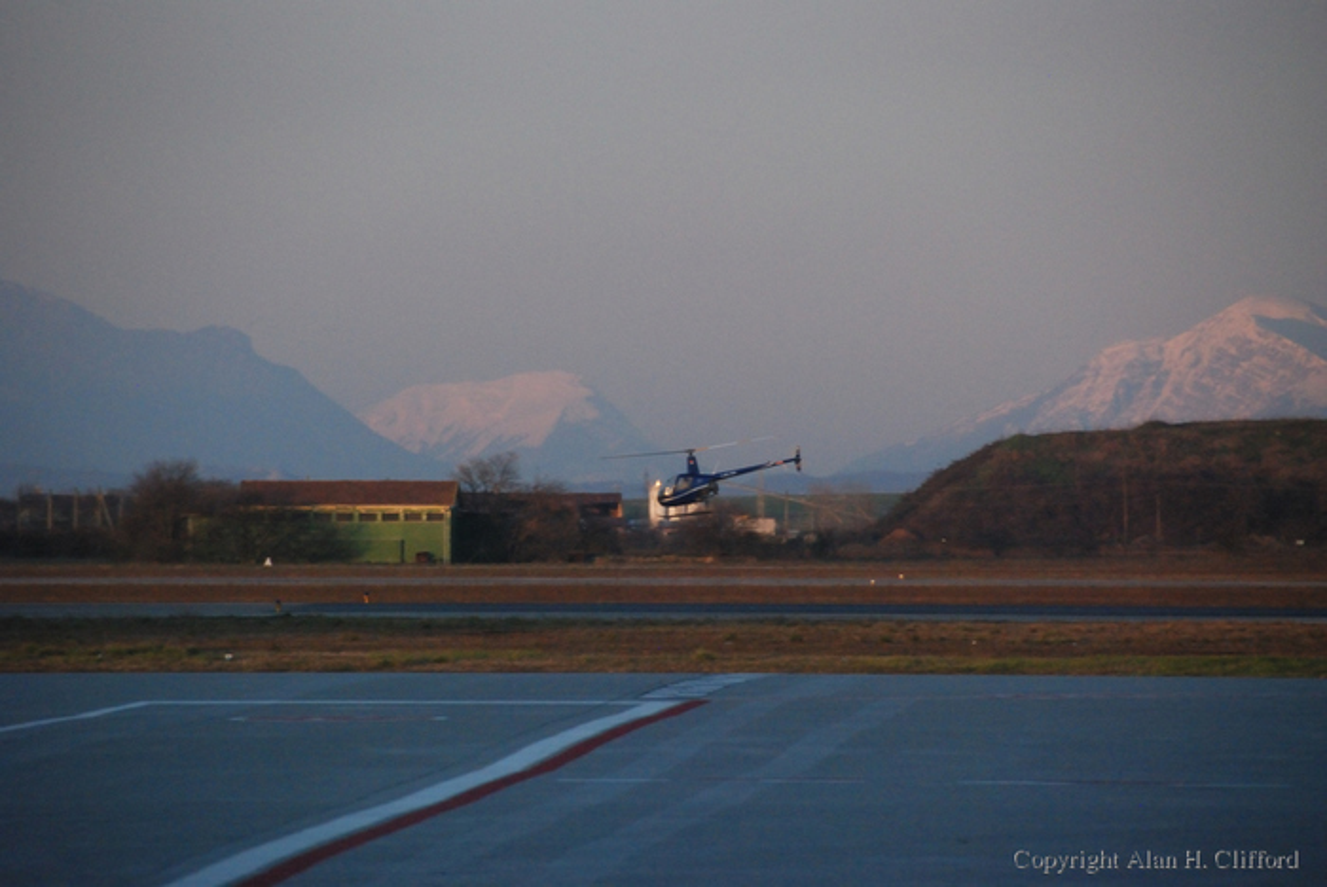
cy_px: 444
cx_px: 664
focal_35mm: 300
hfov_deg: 6.9
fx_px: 11067
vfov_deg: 4.6
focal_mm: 200
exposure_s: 1/250
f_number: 5.6
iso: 1600
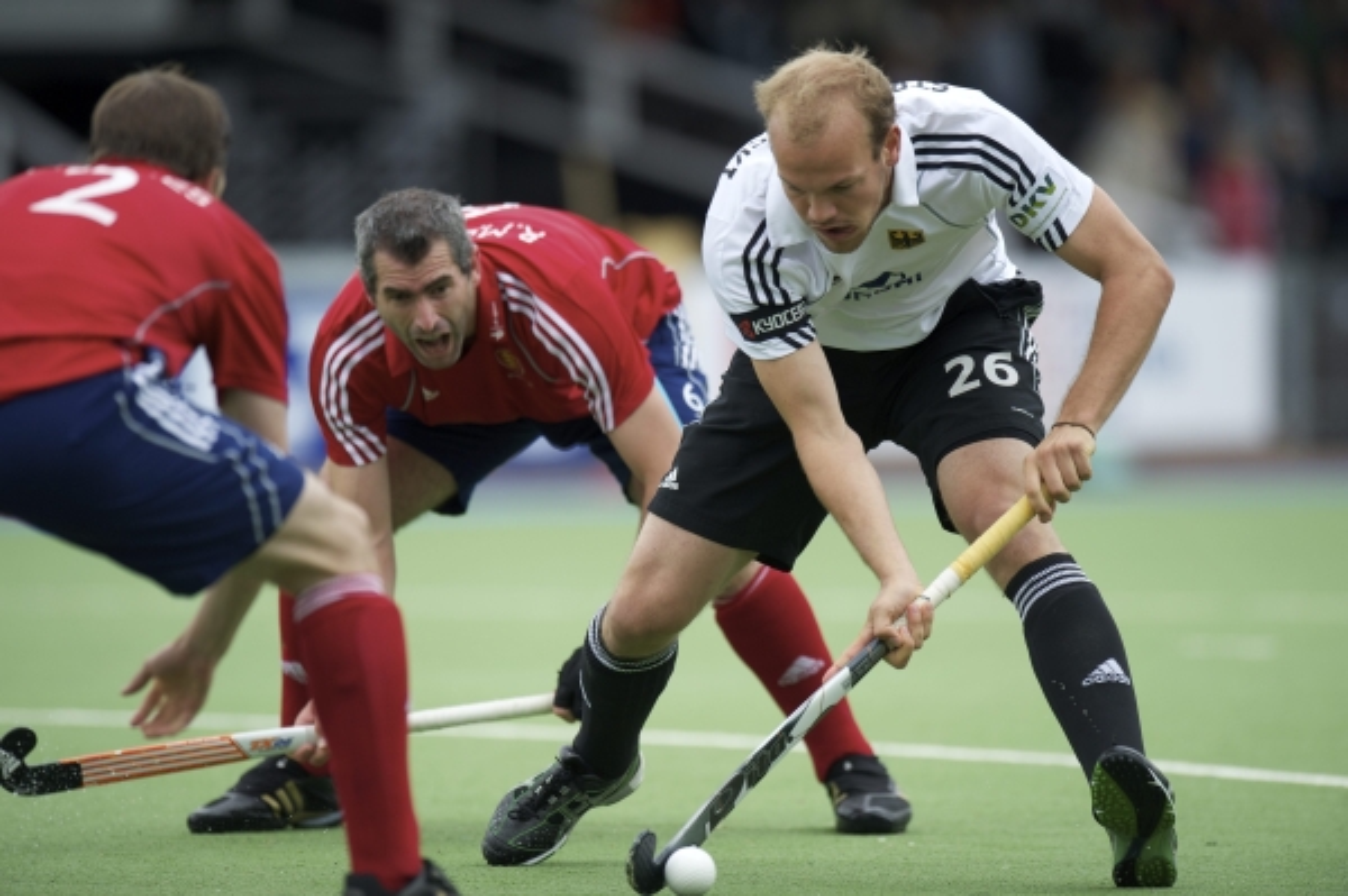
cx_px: 674
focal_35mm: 400
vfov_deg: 3.4
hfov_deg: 5.2
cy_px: 448
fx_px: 14965
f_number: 3.5
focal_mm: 400
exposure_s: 1/2500
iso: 400
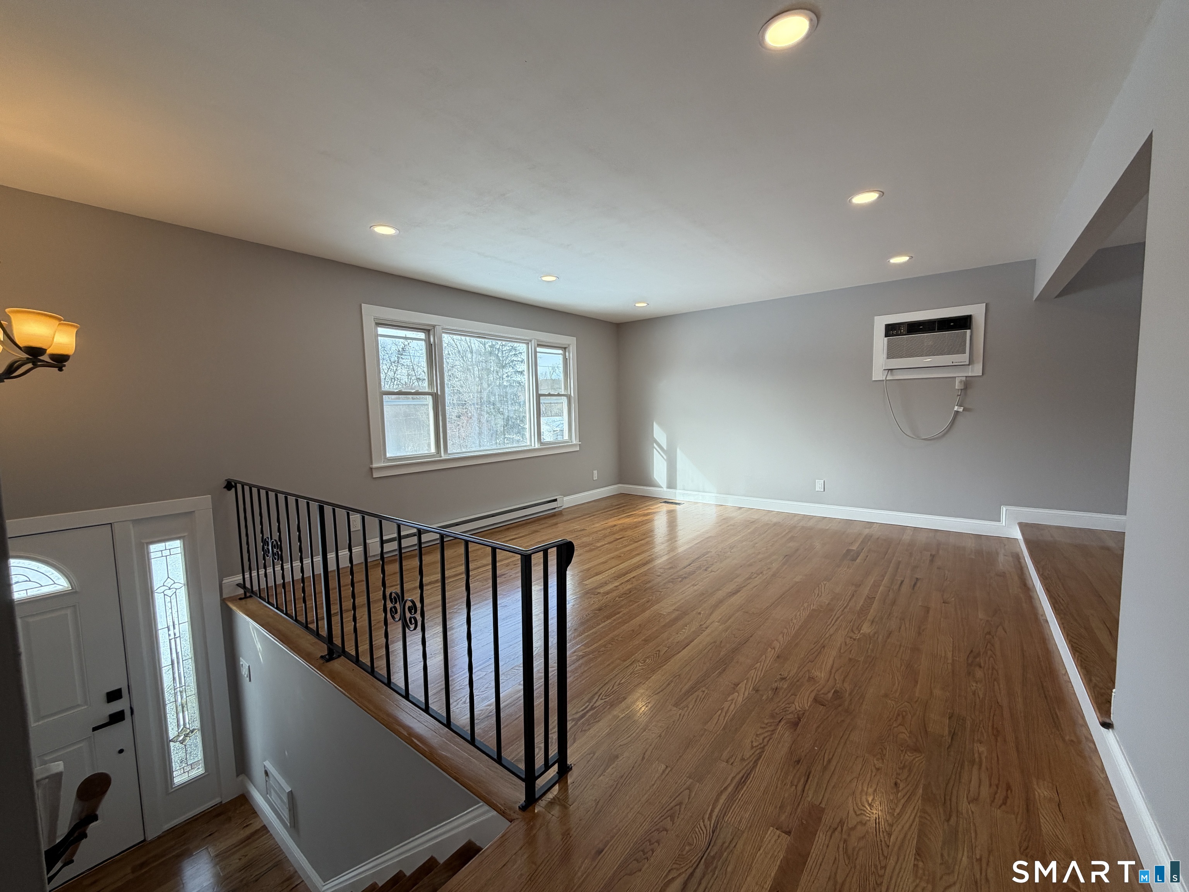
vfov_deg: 85.7
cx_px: 594
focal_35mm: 14
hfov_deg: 102.1
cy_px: 446
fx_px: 481
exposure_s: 1/120
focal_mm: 2.22
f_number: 2.2
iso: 64
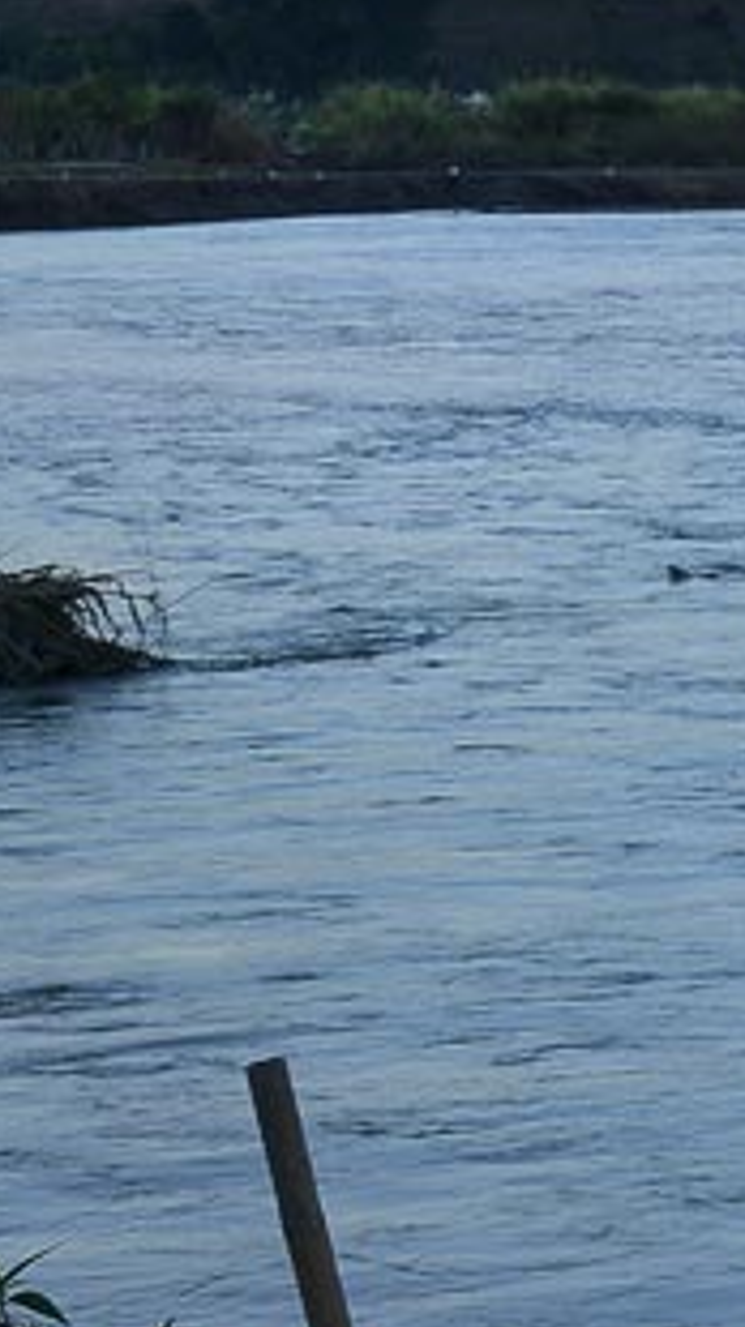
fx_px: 6824
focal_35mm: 194
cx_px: 2783
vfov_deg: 11.1
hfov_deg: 5.6
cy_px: 409
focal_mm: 28
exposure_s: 1/40
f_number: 16
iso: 100
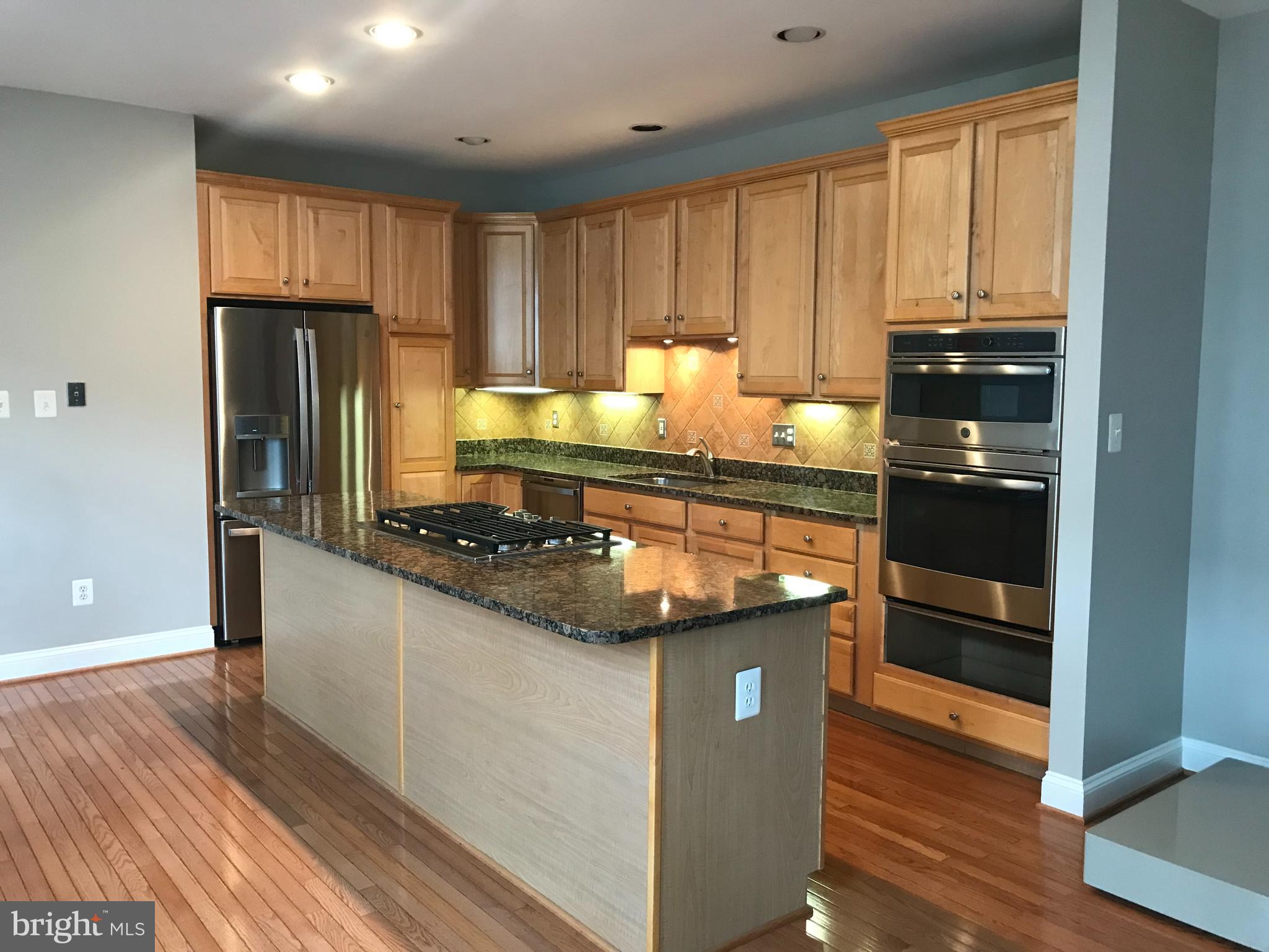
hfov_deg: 63.4
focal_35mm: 28
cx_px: 634
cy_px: 476
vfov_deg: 49.7
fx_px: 1026
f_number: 1.8
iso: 50
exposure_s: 1/15
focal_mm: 3.99
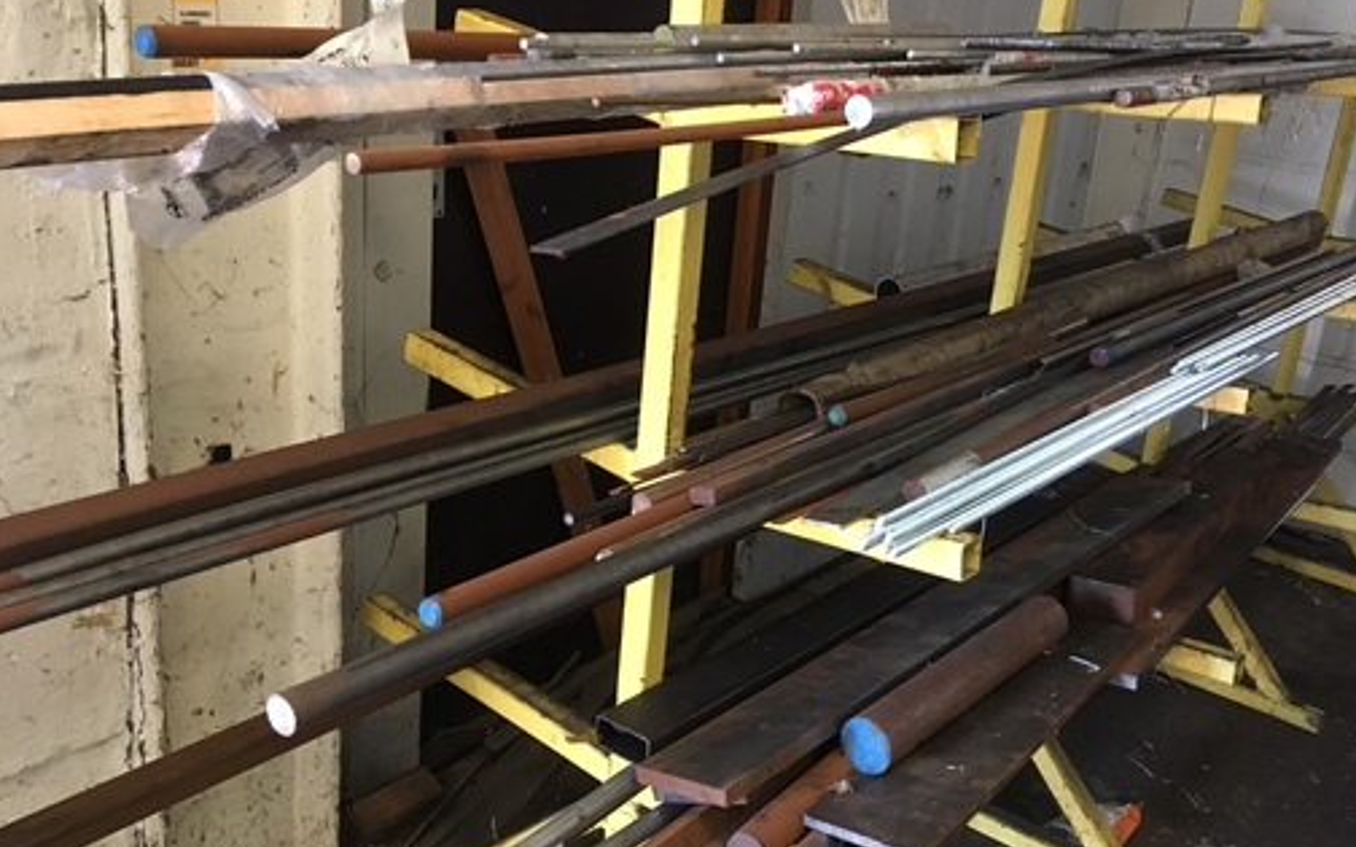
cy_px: 479
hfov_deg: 49.9
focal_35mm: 39
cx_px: 850
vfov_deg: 32.7
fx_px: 1441
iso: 200
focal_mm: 4.15
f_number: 2.2
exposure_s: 1/25
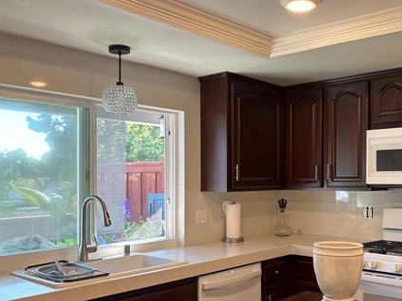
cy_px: 181
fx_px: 453
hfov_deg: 47.2
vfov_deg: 36.7
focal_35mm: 39
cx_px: 265
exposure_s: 1/60
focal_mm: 5.96
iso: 80
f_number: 1.6
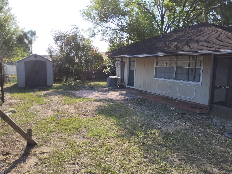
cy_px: 87
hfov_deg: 69.4
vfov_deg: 54.9
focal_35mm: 25
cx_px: 116
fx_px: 168
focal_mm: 3.08
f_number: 2
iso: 32
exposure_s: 1/1000
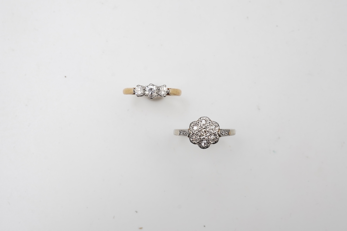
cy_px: 116
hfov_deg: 43.6
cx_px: 174
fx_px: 434
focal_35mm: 45
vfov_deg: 29.9
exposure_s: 1/125
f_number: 18
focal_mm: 30
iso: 500
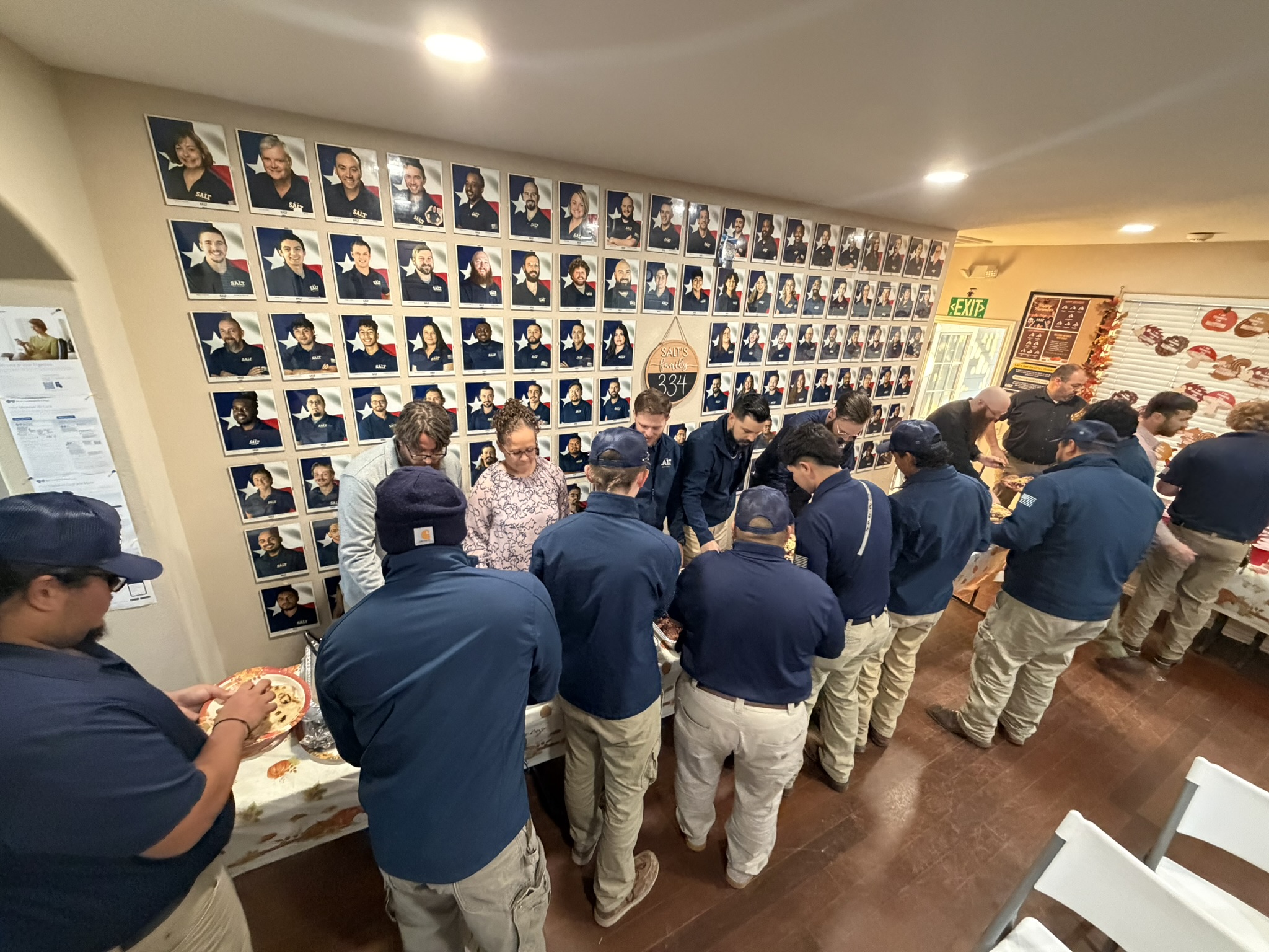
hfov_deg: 102.1
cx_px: 634
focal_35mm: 14
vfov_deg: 85.7
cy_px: 476
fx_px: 513
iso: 800
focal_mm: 2.22
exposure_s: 1/60
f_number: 2.2
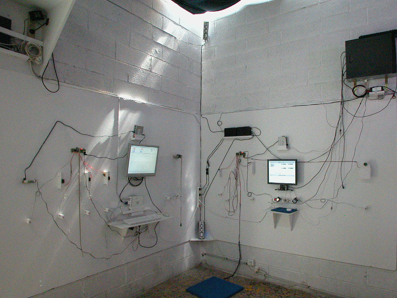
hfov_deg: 58.2
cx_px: 219
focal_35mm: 31
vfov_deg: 45.4
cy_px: 157
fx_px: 356
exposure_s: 1/97.6
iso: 800
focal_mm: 7.1
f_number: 3.5
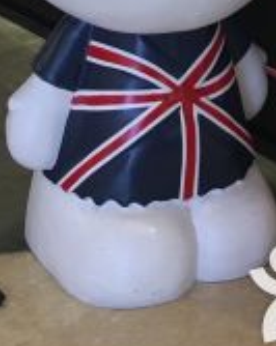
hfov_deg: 12.9
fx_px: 1218
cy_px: -325
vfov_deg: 13.9
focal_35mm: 119
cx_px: 225
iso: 32
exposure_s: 1/17
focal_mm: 4.15
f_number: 2.2
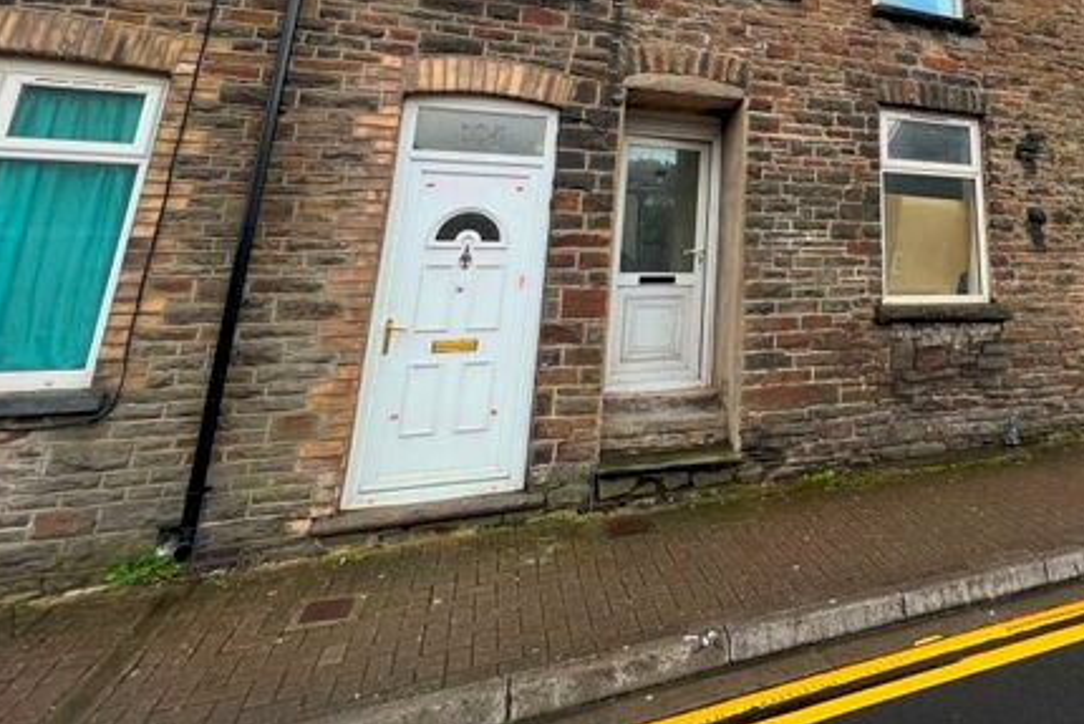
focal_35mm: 22
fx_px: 663
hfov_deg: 72.9
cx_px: 817
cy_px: 77
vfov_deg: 50.9
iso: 32
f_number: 1.8
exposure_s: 1/198
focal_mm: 1.57
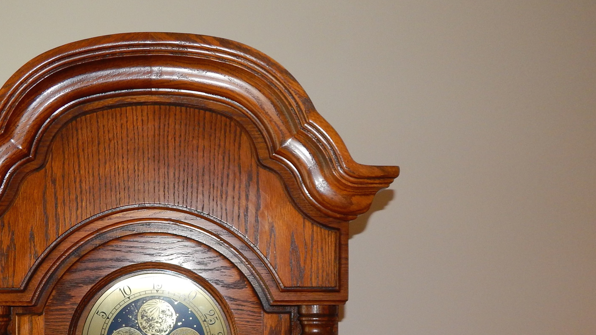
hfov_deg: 48.8
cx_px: 162
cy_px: 318
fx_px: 632
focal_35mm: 40
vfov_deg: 28.3
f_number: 3
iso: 200
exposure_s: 1/30
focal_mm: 4
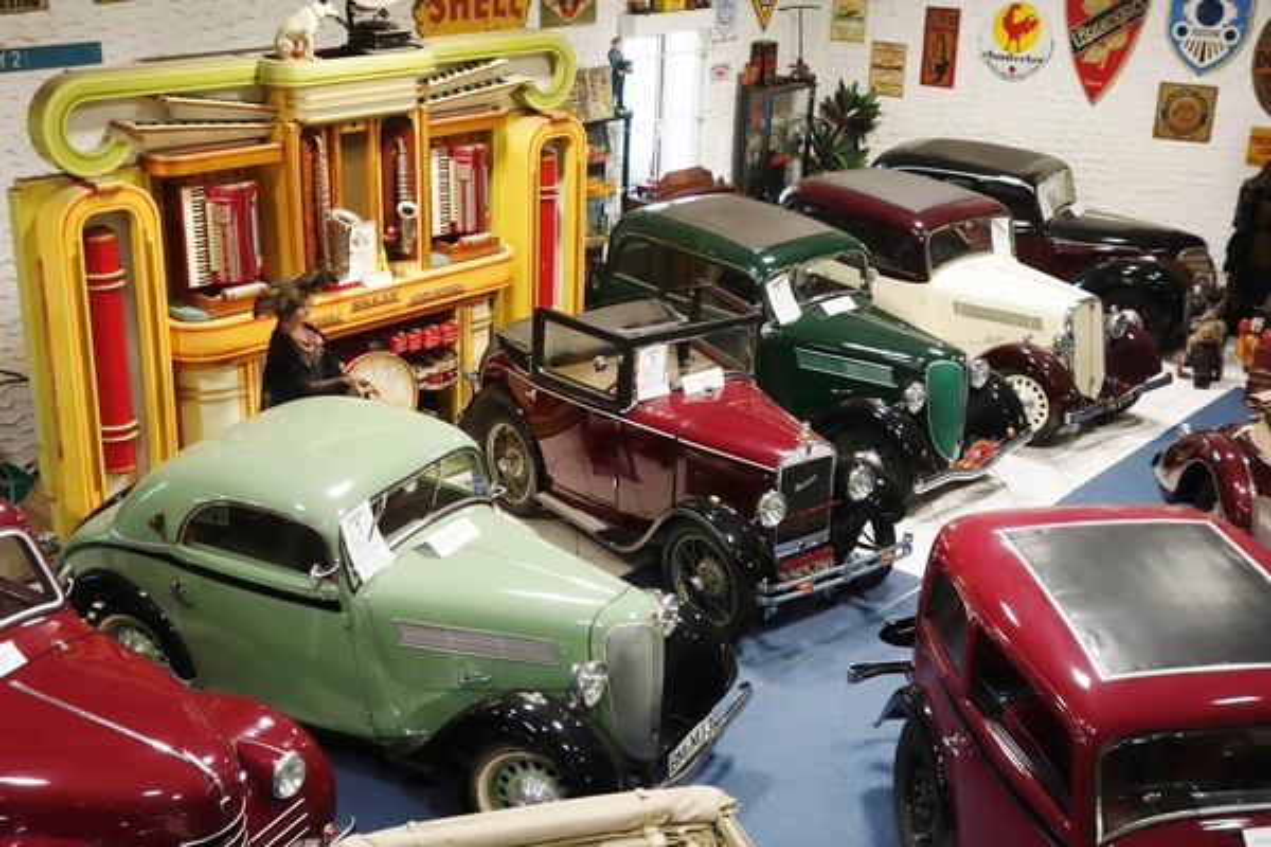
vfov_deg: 31.2
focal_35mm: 43
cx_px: 636
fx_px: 1518
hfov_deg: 45.4
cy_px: 424
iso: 800
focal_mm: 16.01
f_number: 3.2
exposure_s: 1/20
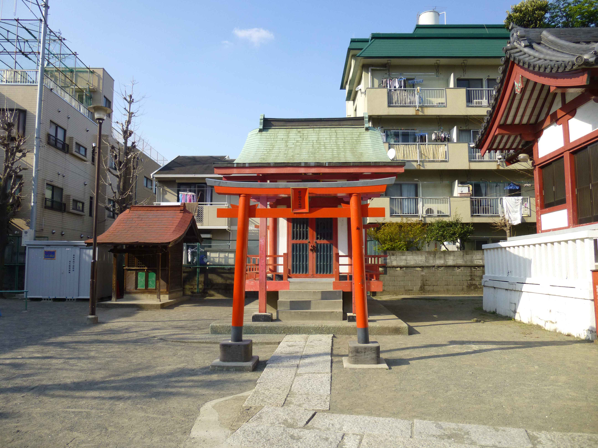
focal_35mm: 25
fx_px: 432
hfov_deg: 69.4
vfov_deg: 54.9
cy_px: 224
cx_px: 299
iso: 100
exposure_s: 1/1000
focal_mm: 4.5
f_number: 3.1
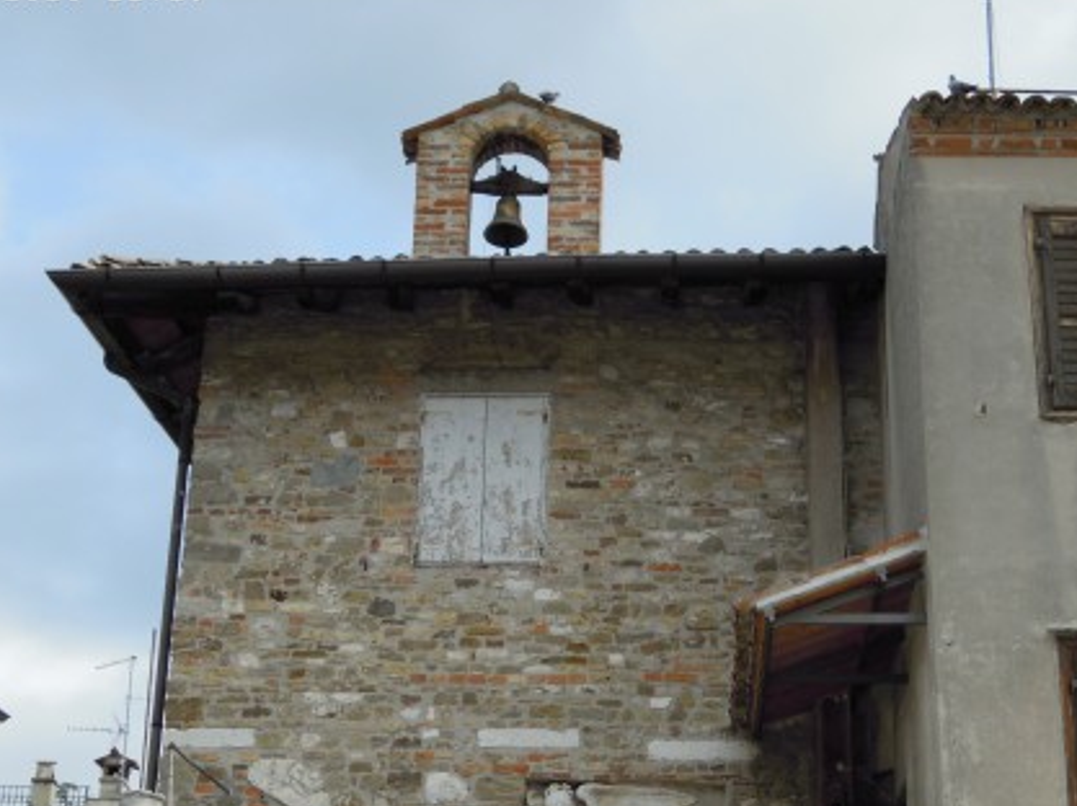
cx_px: 517
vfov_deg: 23.1
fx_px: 1958
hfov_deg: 30.7
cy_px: 592
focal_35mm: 63
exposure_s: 1/800
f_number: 3.2
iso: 100
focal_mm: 7.3
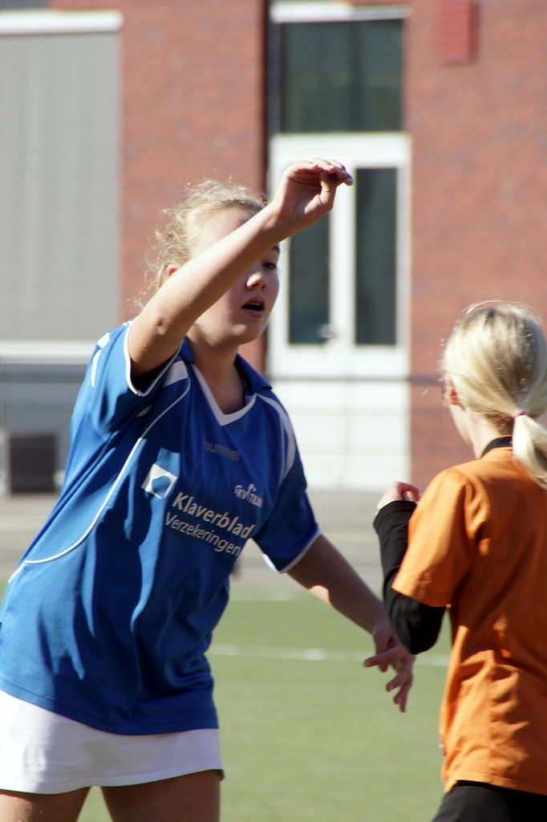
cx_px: 274
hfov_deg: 3.7
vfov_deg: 5.5
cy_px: 411
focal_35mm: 375
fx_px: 8552
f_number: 8
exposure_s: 1/320
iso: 200
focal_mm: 250
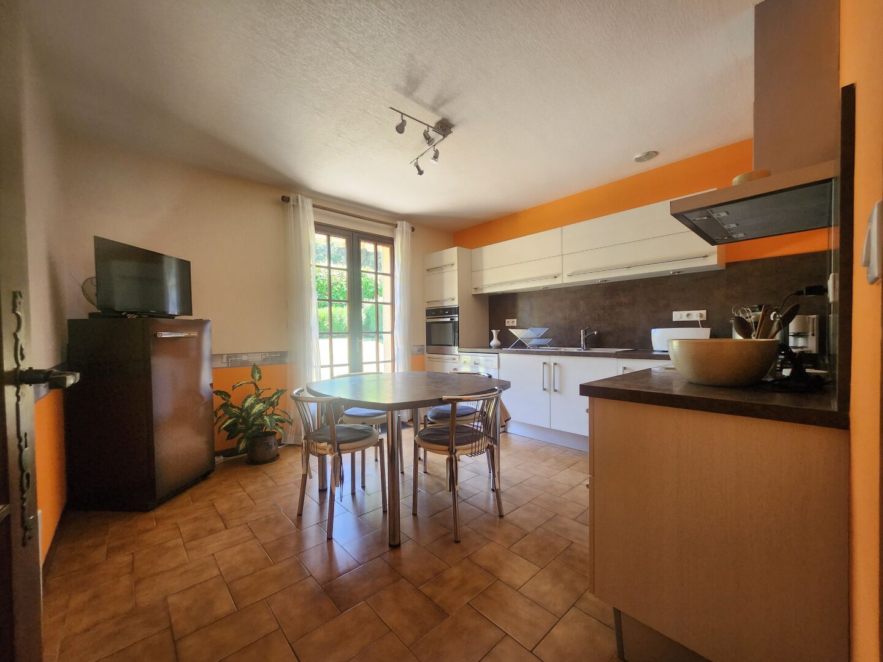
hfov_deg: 106.2
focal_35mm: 13
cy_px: 331
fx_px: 332
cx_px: 442
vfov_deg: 89.9
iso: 200
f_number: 2.2
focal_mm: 1.74
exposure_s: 1/50
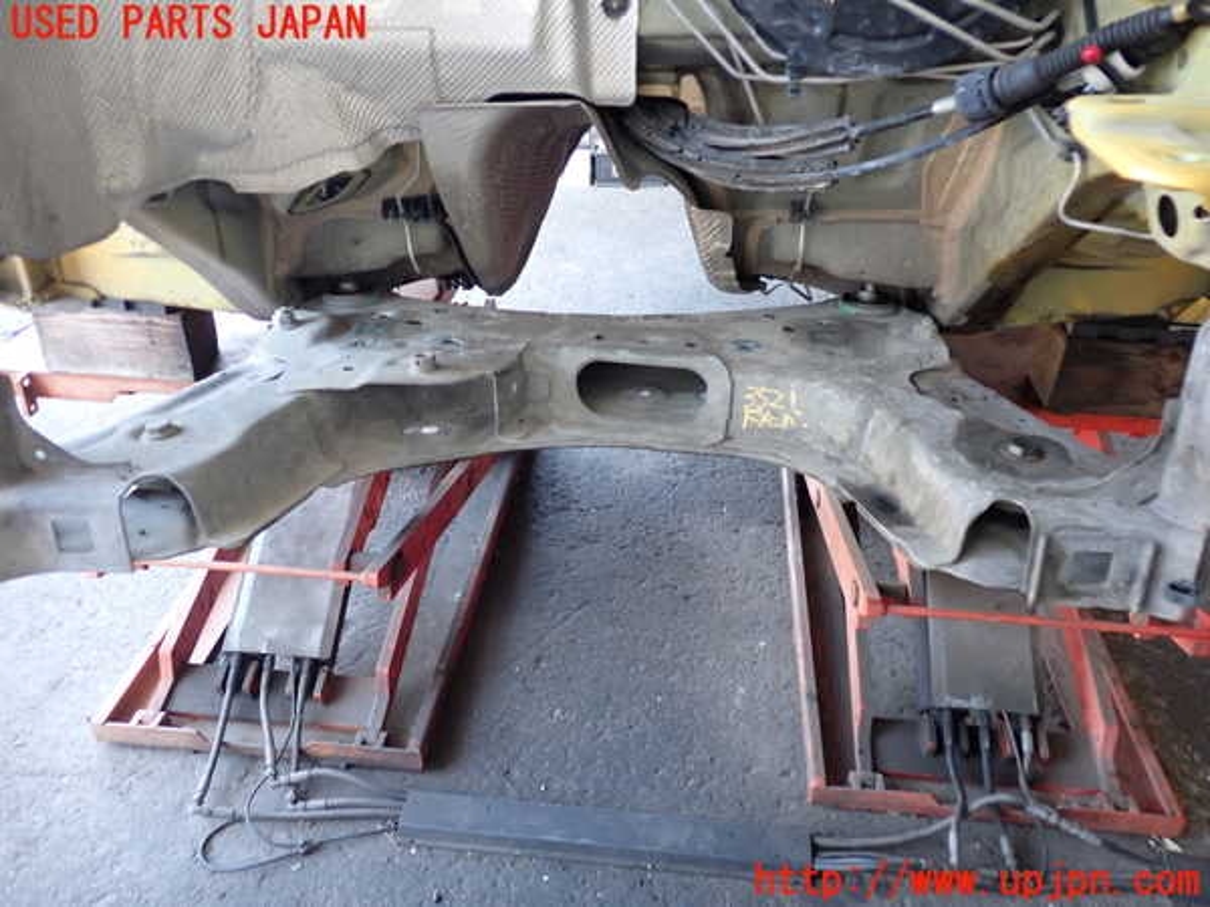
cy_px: 454
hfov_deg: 60.0
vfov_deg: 46.8
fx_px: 1049
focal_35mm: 30
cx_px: 605
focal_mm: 5.4
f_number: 2.3
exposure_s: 1/30
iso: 250
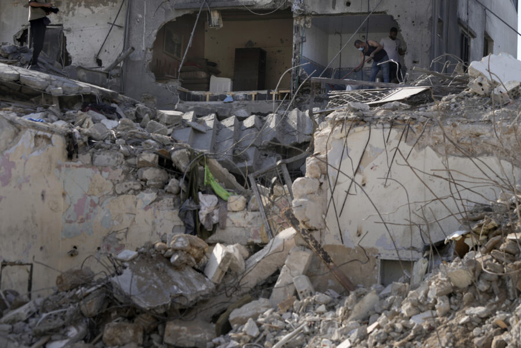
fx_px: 1013
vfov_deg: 19.5
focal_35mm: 70
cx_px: 260
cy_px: 174
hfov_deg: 28.8
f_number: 4
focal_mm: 70
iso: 100
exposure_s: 1/800
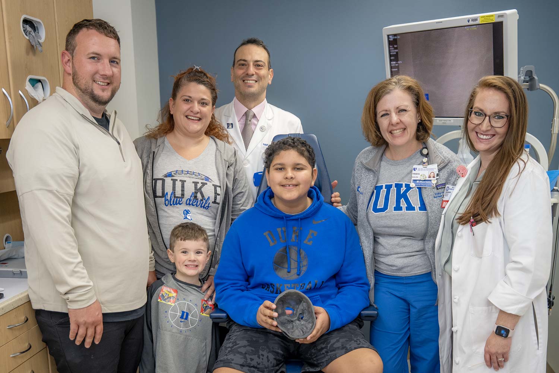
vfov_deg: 35.1
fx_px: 590
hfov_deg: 50.7
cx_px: 280
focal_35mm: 38
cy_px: 186
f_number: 3.5
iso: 800
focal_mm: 38
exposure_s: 1/200
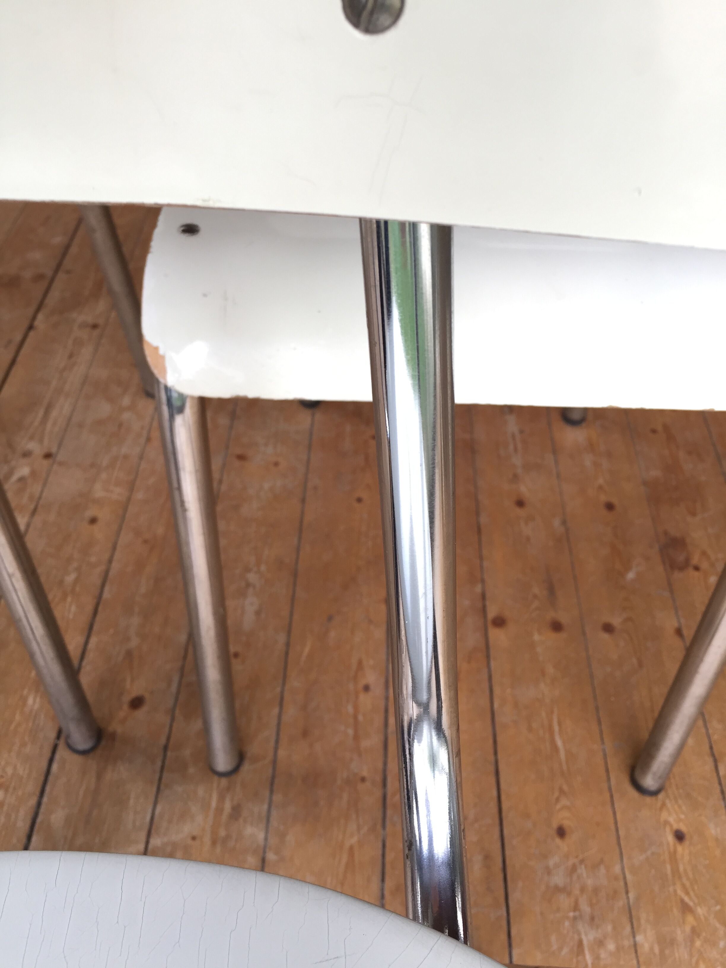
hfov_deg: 48.2
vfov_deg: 61.7
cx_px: 363
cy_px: 484
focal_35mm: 29
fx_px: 811
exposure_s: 1/33
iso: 40
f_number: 2.2
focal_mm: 4.15
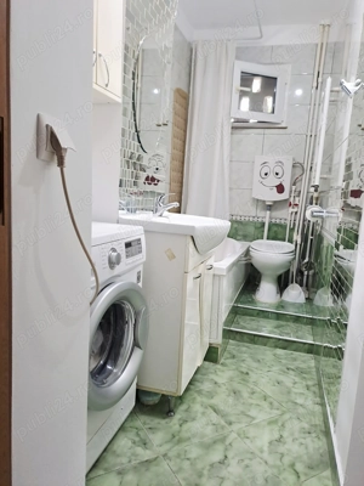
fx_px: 351
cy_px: 243
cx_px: 182
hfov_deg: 54.9
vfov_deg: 69.4
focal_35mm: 25
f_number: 1.8
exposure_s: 1/50
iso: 320
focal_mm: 4.65
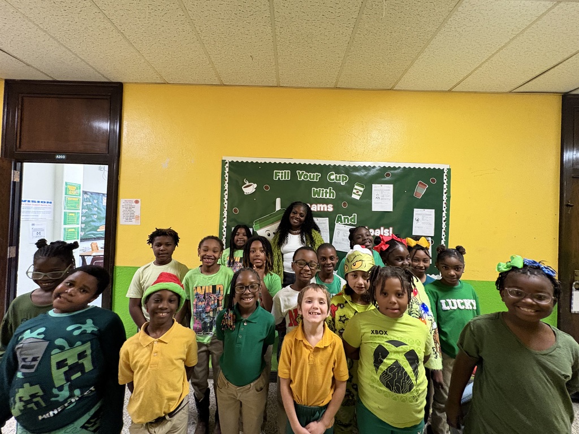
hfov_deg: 102.1
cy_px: 217
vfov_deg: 85.7
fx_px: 234
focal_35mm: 14
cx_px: 290
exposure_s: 1/40
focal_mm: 2.22
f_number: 2.2
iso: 800
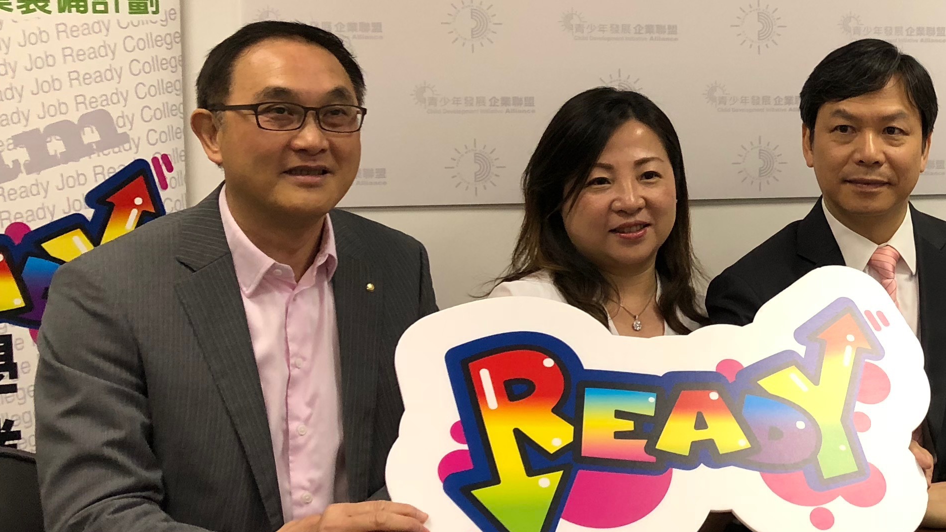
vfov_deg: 18.5
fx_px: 1630
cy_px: 196
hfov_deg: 30.2
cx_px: 935
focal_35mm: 65
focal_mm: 4
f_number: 1.8
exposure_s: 1/25
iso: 40
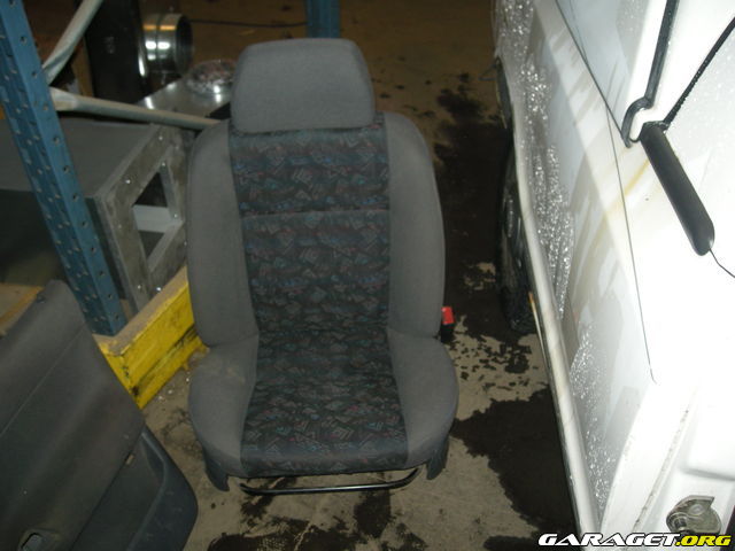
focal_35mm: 35
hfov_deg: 52.6
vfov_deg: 40.7
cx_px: 368
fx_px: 743
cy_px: 276
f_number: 2.8
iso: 96
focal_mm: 5.7
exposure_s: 1/60
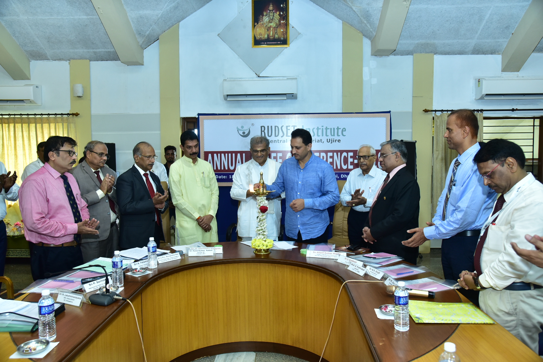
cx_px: 272
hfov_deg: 65.5
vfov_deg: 46.4
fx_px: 422
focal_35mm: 28
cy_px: 181
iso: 1600
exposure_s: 1/125
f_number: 6.3
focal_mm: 28
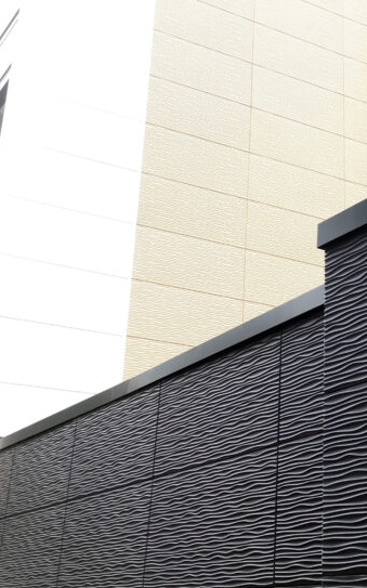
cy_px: 208
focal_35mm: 58
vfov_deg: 34.9
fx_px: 929
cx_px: 328
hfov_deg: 21.9
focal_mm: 4.15
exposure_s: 1/100
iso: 32
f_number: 2.2
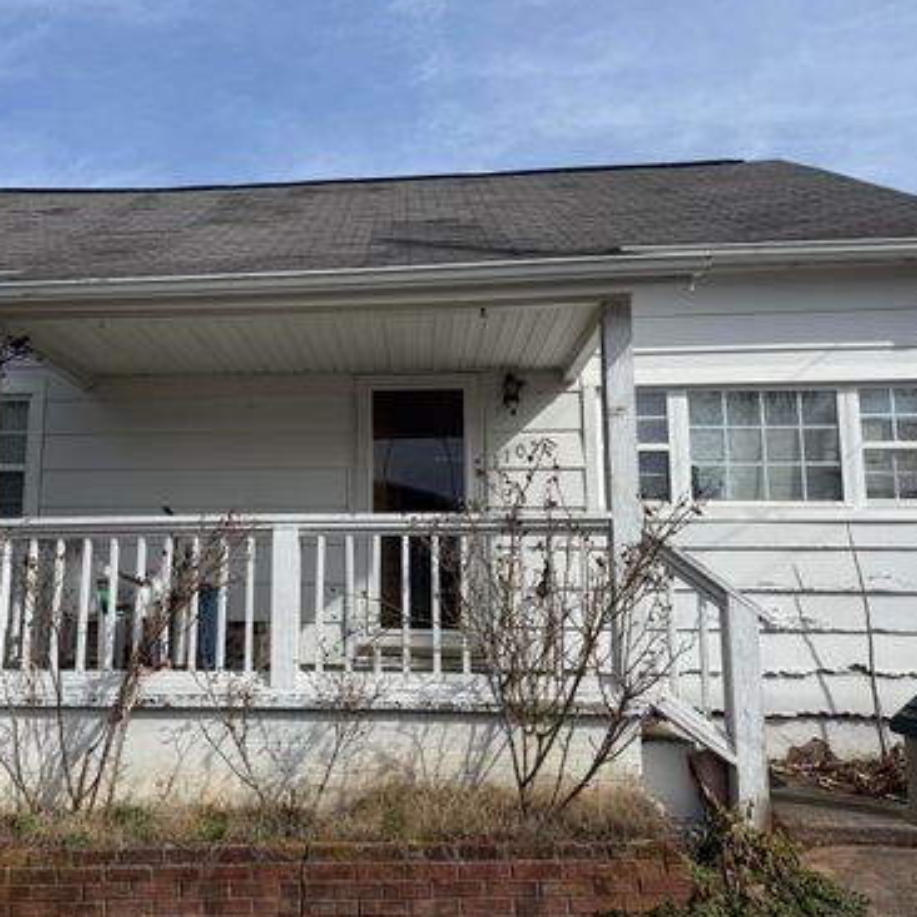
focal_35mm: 29
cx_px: 318
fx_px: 869
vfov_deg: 55.6
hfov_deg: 54.7
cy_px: 457
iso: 80
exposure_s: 1/6173
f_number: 1.78
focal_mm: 6.76
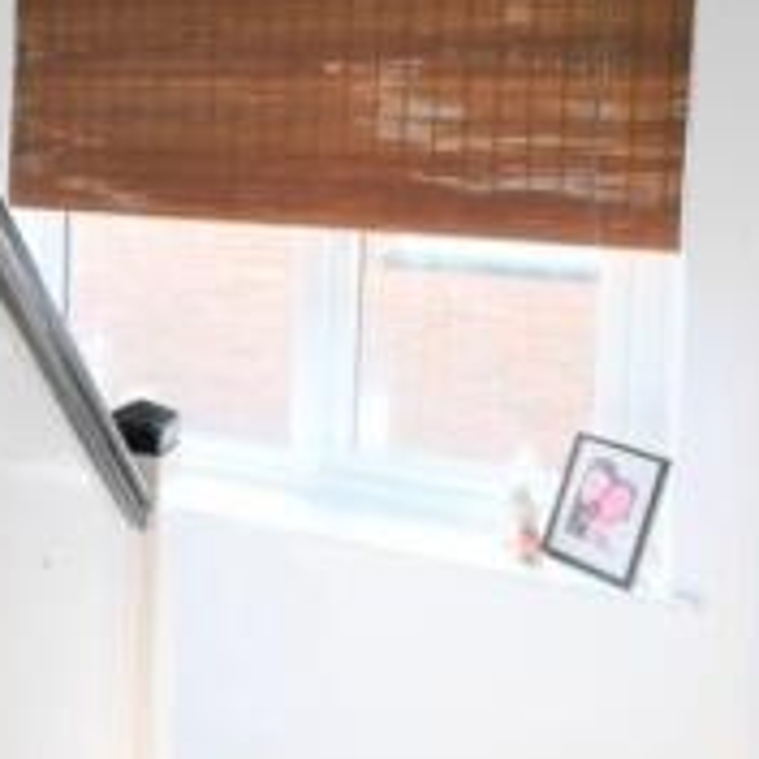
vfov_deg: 39.5
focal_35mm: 41
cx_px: -47
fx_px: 1017
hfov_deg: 35.7
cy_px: 166
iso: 200
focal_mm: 7
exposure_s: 1/60
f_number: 4
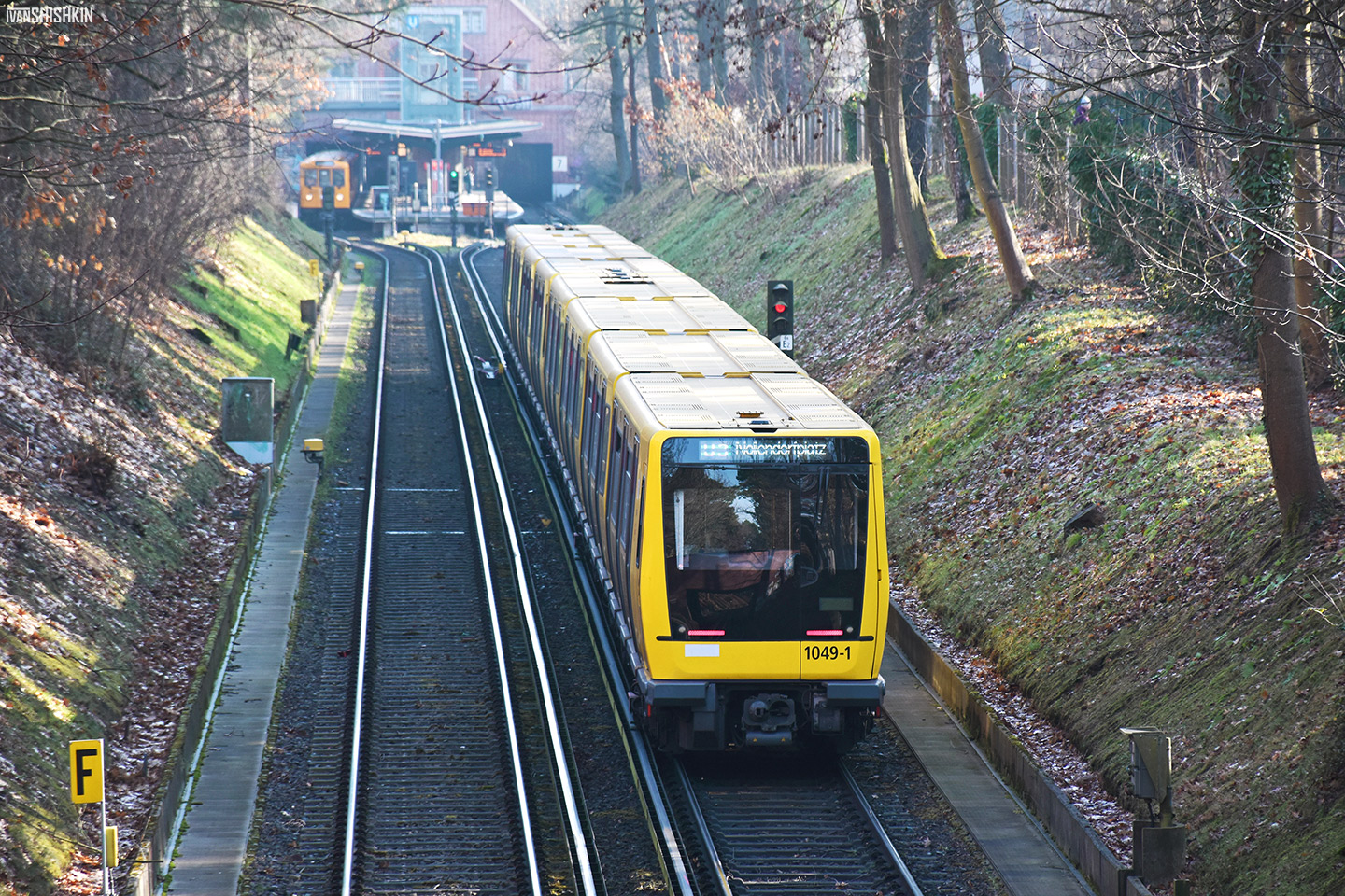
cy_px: 448
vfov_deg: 6.5
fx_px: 7845
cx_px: 672
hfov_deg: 9.8
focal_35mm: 210
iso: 500
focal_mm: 140
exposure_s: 1/250
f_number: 5.6
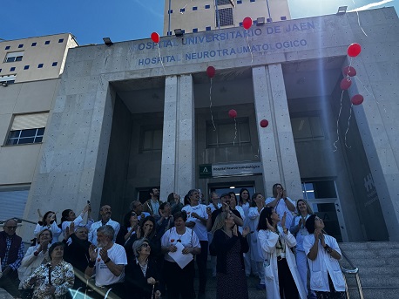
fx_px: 276
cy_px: 150
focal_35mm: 24
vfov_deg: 56.8
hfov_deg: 71.6
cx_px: 200
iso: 80
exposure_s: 1/1131
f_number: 1.78
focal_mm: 6.76
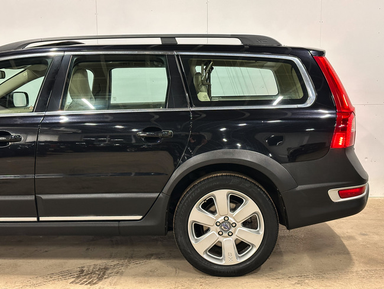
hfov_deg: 39.6
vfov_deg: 30.3
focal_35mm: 48
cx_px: 192
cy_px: 144
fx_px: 533
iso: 320
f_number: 1.8
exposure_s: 1/35
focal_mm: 6.86
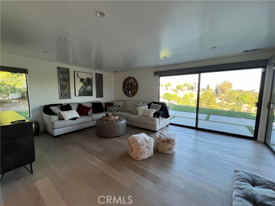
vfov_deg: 89.9
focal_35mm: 13
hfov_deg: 106.2
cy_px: 103
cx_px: 138
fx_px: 103
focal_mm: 1.57
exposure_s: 1/120
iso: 80
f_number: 1.8
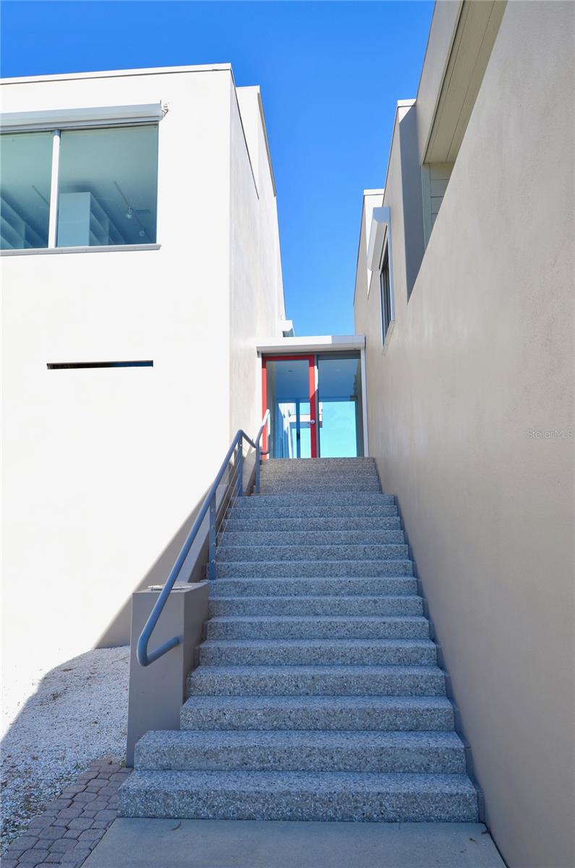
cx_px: 288
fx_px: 866
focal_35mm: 36
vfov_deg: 53.2
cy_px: 434
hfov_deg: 36.7
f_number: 8
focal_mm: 24
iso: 100
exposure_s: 1/250
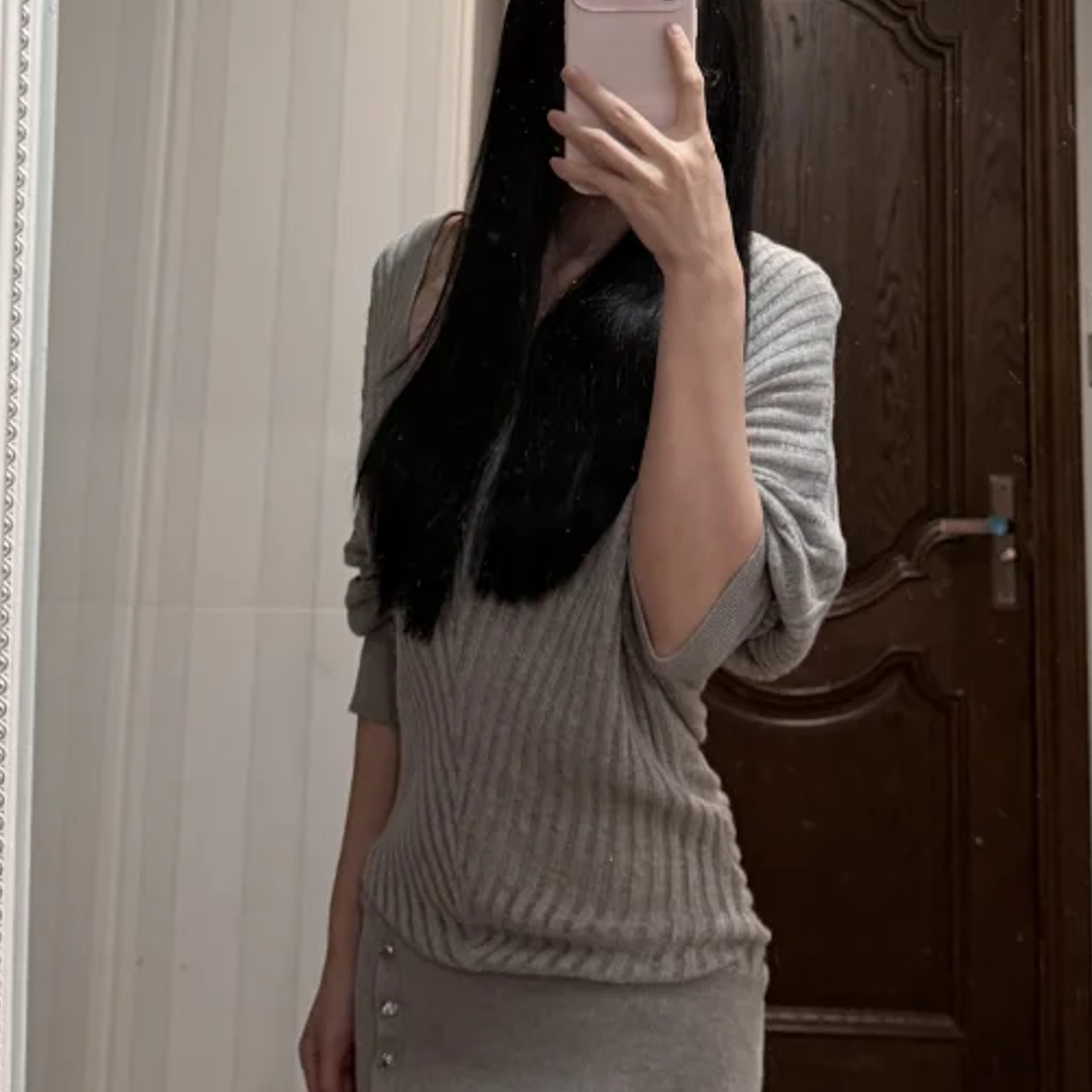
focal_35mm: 61
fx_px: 2177
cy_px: 31
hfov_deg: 28.1
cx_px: 650
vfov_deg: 26.8
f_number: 1.78
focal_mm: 6.76
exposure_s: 1/50
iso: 320
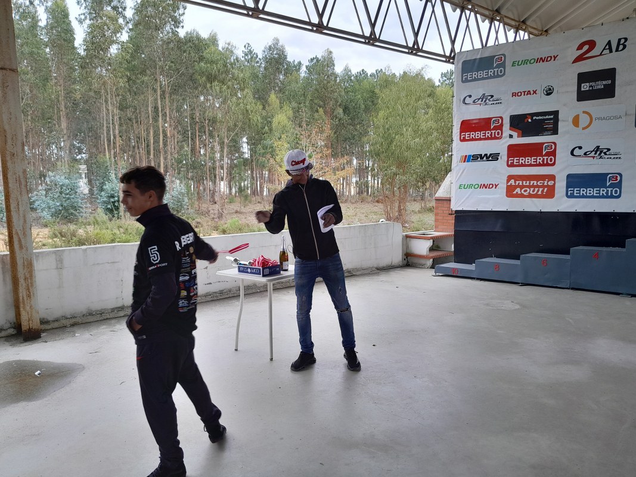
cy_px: 238
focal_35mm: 26
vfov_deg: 53.1
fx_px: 478
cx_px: 318
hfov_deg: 67.3
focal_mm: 3.98
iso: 40
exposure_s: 1/100
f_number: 1.8
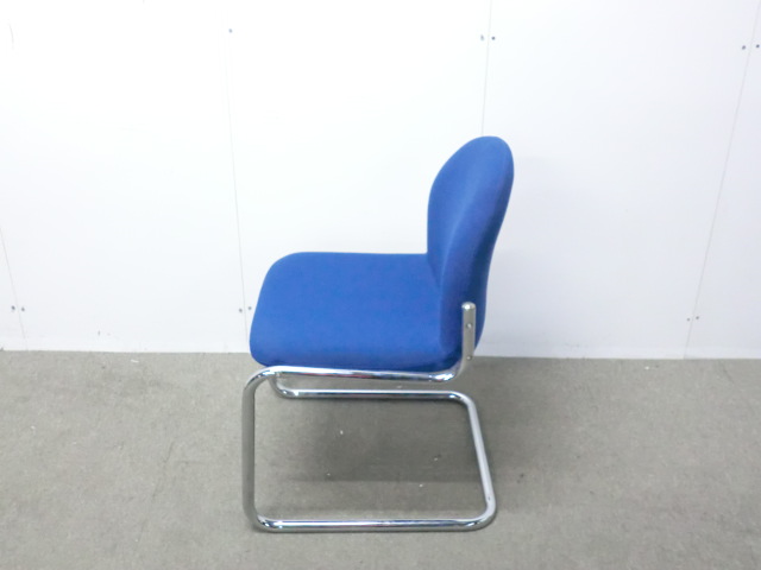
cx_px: 380
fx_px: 835
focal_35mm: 38
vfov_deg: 37.7
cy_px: 285
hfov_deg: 49.0
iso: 800
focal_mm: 6.9
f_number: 3.9
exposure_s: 1/25
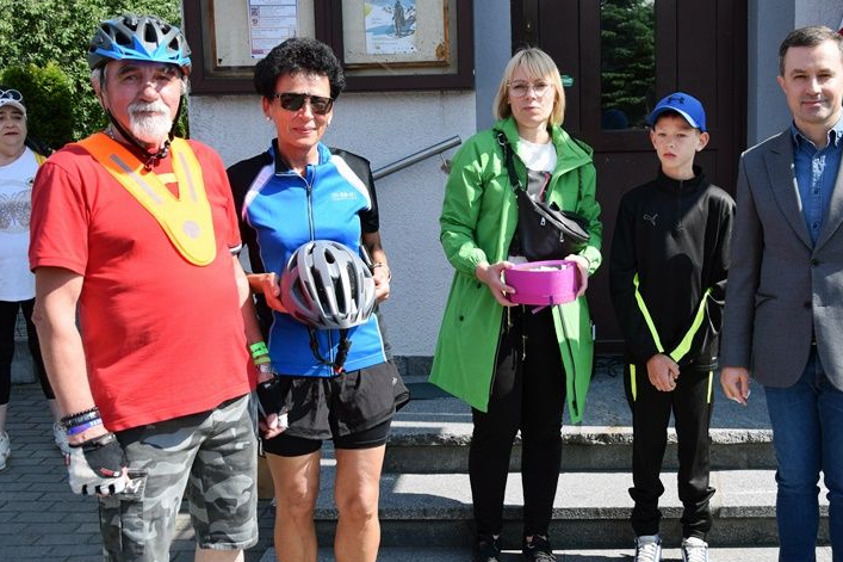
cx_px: 521
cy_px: 264
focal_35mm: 42
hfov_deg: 46.1
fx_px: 983
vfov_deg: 31.9
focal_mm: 22
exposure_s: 1/1250
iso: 400
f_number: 5
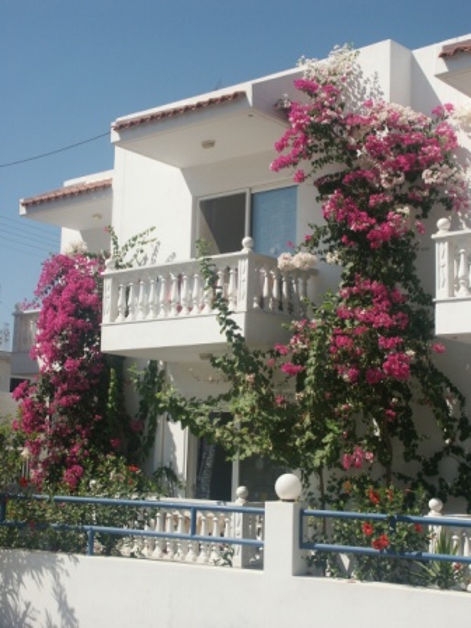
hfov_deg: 26.6
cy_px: 314
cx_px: 236
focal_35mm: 55
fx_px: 998
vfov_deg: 34.9
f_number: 9.5
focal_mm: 14.18
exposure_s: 1/350
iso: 100
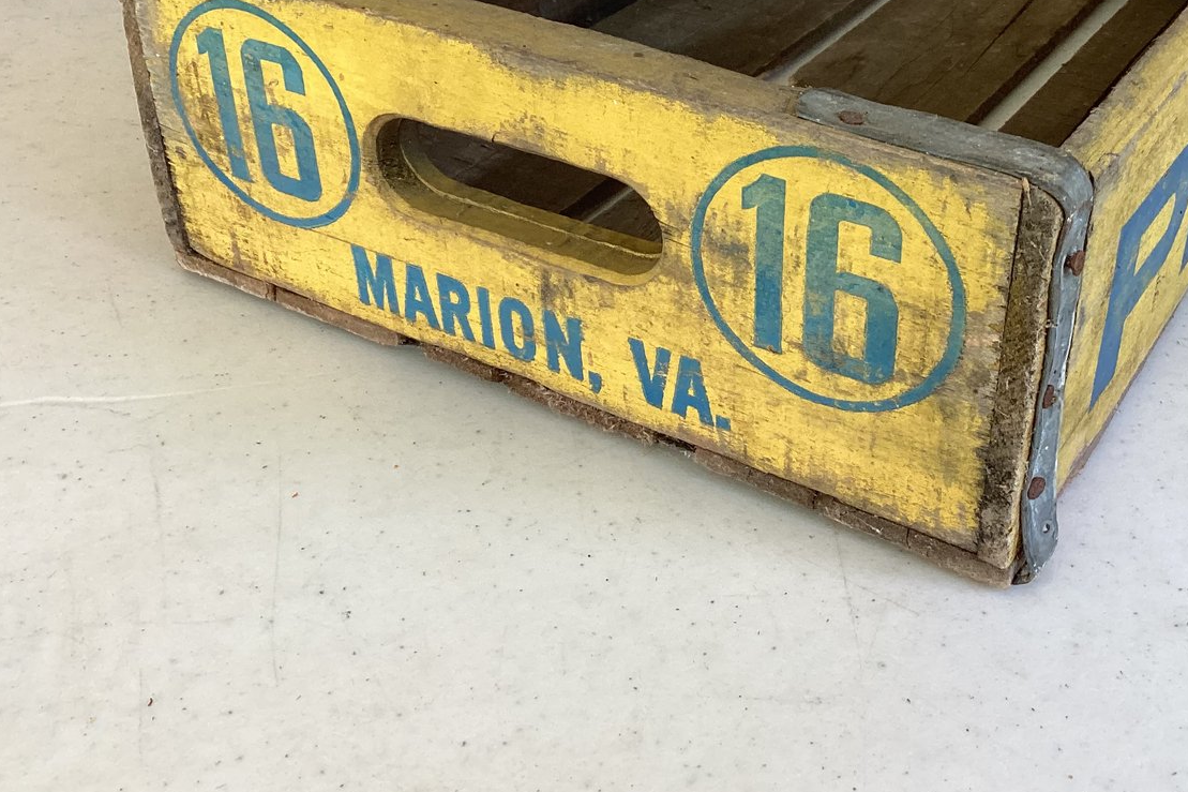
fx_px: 1452
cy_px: 250
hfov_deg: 44.3
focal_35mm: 44
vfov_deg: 30.2
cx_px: 718
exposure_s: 1/120
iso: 64
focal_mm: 3.3
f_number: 2.4
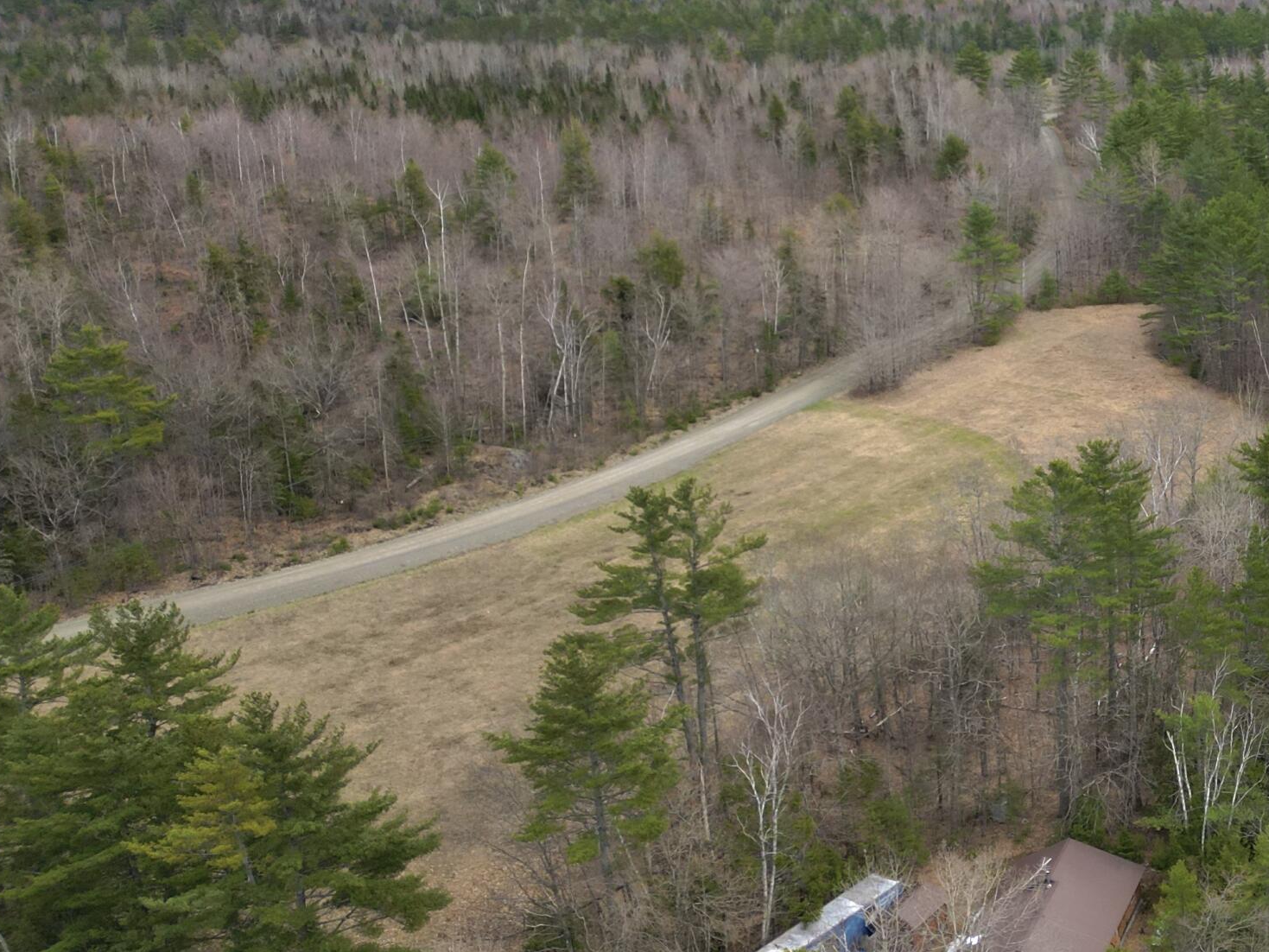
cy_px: 390
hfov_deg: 35.2
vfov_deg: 29.6
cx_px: 1272
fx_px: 1796
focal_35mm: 49
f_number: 1.7
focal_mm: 6.72
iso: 100
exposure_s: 1/100
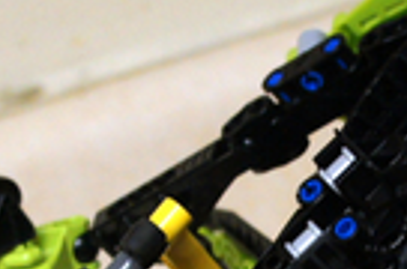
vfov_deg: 7.2
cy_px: 439
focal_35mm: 186
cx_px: 371
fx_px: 2097
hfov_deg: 11.0
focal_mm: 21
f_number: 4
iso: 640
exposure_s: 1/40
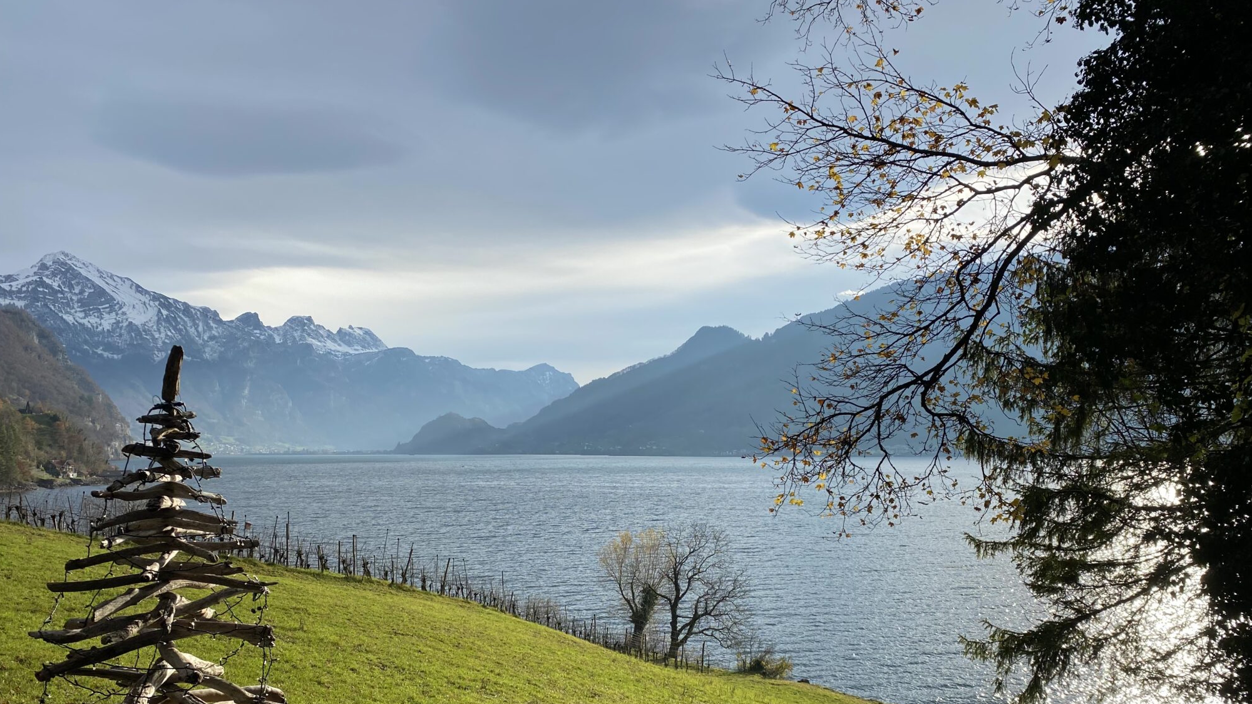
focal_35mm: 29
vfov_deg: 39.7
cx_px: 634
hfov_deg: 66.1
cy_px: 466
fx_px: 963
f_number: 1.8
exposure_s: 1/1838
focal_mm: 4.25
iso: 32
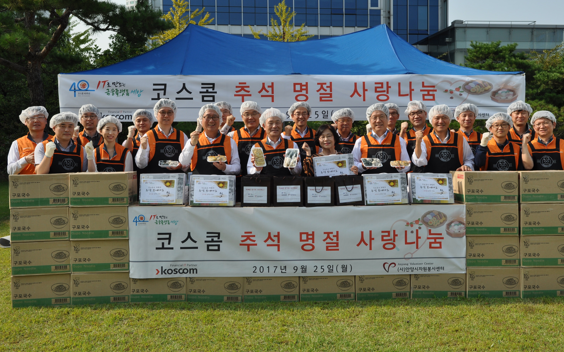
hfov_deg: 52.7
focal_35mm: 37
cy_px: 164
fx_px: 569
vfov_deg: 34.4
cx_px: 284
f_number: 9
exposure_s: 1/320
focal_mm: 24
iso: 200
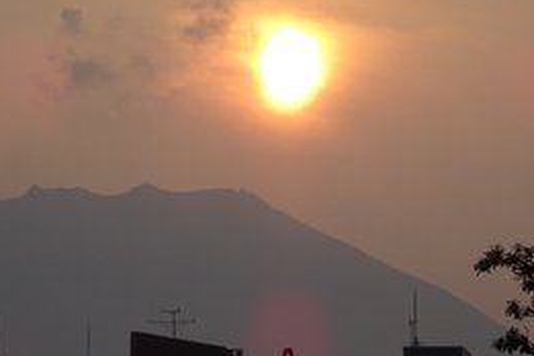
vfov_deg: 4.9
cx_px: 280
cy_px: 86
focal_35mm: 279
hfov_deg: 7.4
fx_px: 4138
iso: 80
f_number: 5.6
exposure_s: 1/640
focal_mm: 24.99
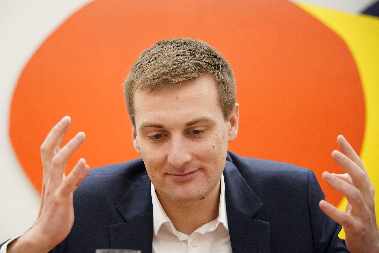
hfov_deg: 21.2
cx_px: 170
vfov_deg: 14.3
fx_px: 1011
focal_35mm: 96
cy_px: 117
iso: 5000
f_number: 4.5
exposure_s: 1/200
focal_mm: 86
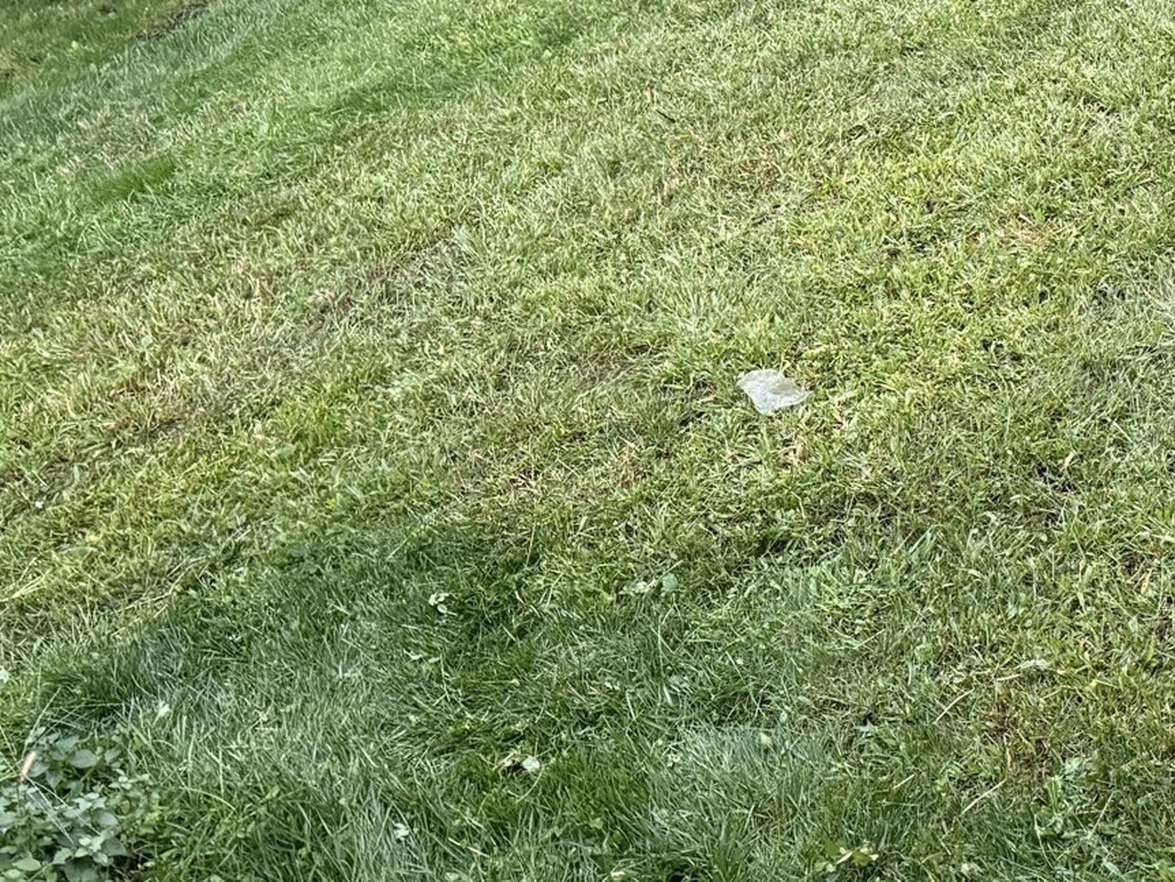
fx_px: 1935
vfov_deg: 25.2
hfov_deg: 31.7
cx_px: 1116
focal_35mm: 57
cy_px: 165
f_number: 1.78
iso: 800
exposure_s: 1/40
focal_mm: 6.76
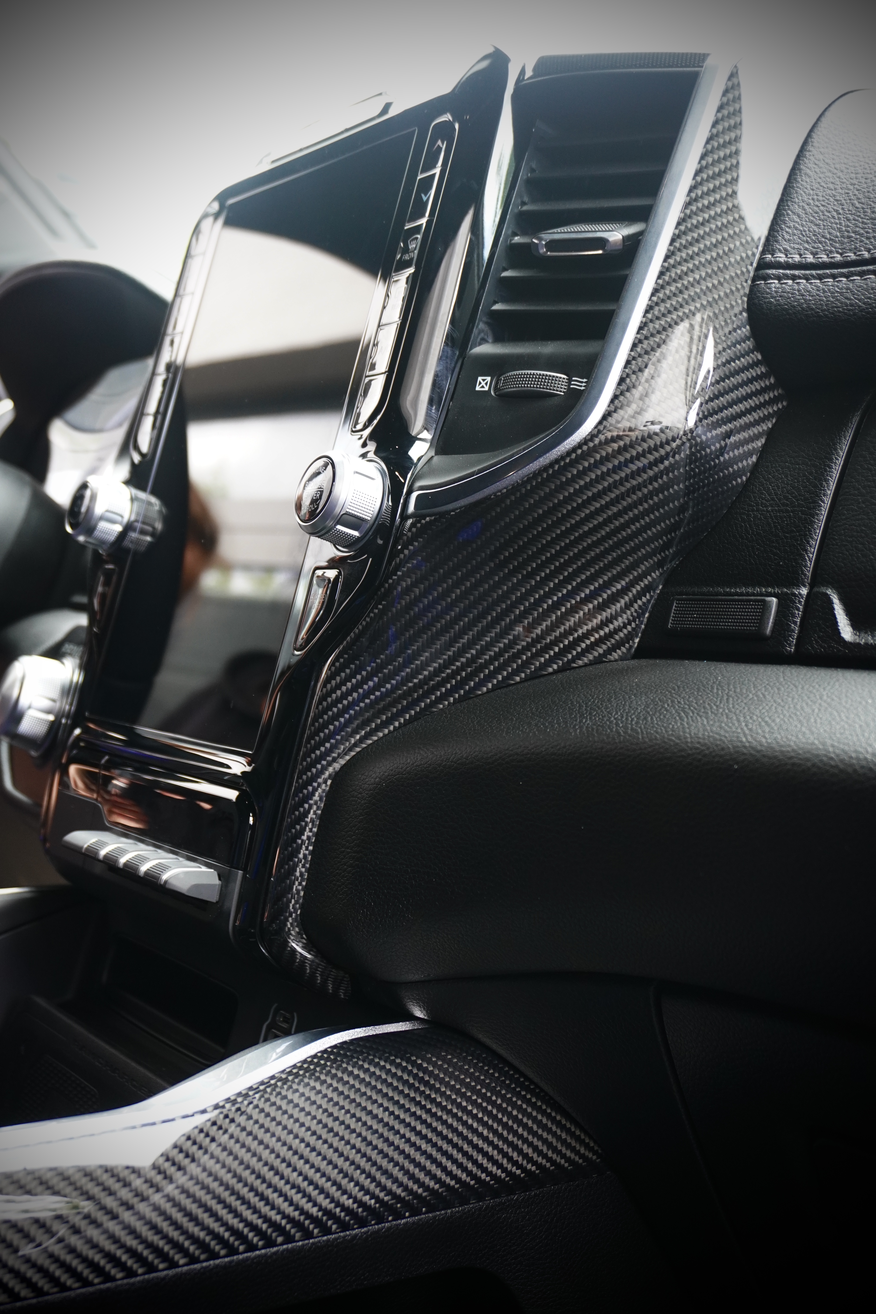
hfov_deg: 33.0
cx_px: 438
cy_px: 657
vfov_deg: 47.9
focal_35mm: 40
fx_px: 1478
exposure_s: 1/60
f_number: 4.5
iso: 1000
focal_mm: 27
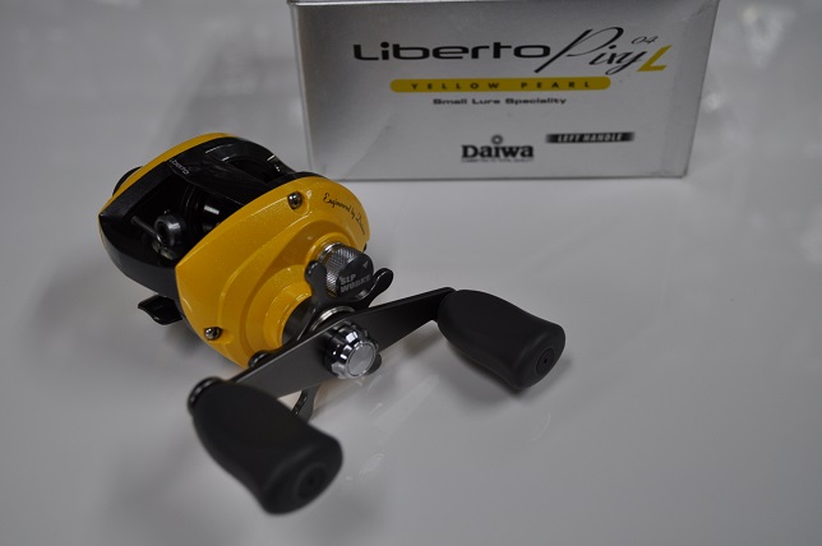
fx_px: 890
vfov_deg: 34.1
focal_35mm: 39
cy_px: 273
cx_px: 411
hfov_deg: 49.6
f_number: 5
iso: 400
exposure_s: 1/100
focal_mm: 26
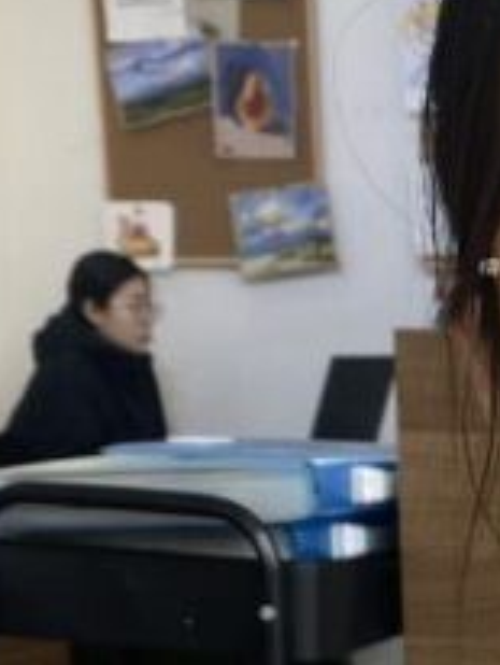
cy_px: 1023
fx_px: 2422
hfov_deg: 11.2
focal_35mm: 126
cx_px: 819
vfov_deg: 14.5
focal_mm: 4.25
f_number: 1.8
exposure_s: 1/100
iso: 32
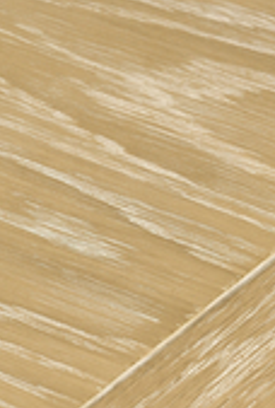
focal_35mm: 559
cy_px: 348
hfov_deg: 2.5
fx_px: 6350
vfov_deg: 3.7
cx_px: 466
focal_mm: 105
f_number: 9.5
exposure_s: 1/60
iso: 160
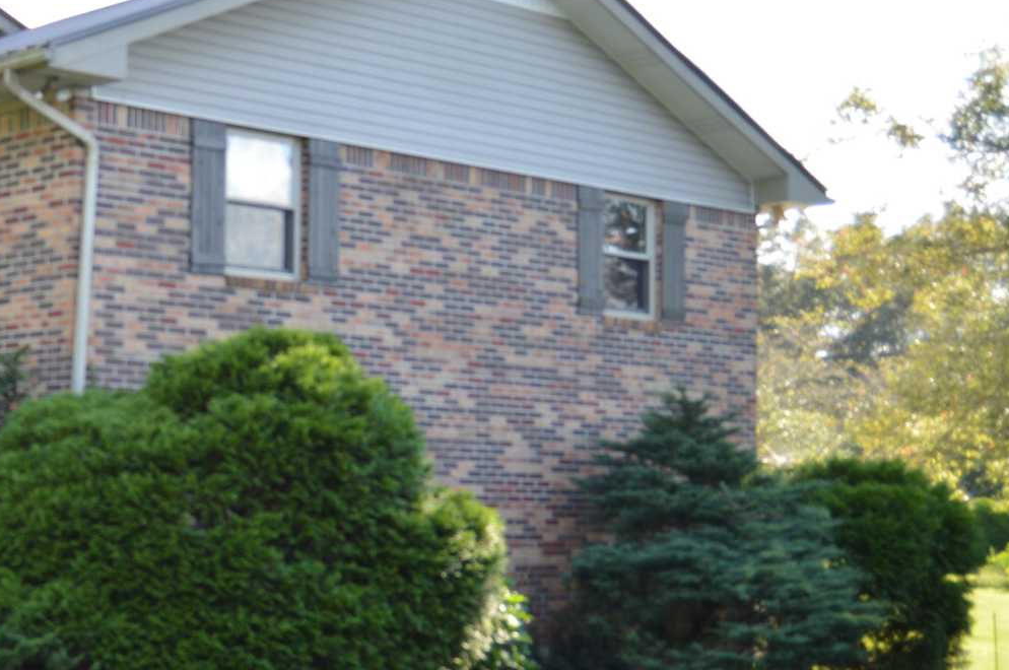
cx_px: 20
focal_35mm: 68
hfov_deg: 28.1
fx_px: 1903
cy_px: 419
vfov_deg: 19.9
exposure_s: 1/160
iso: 100
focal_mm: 22
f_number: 4
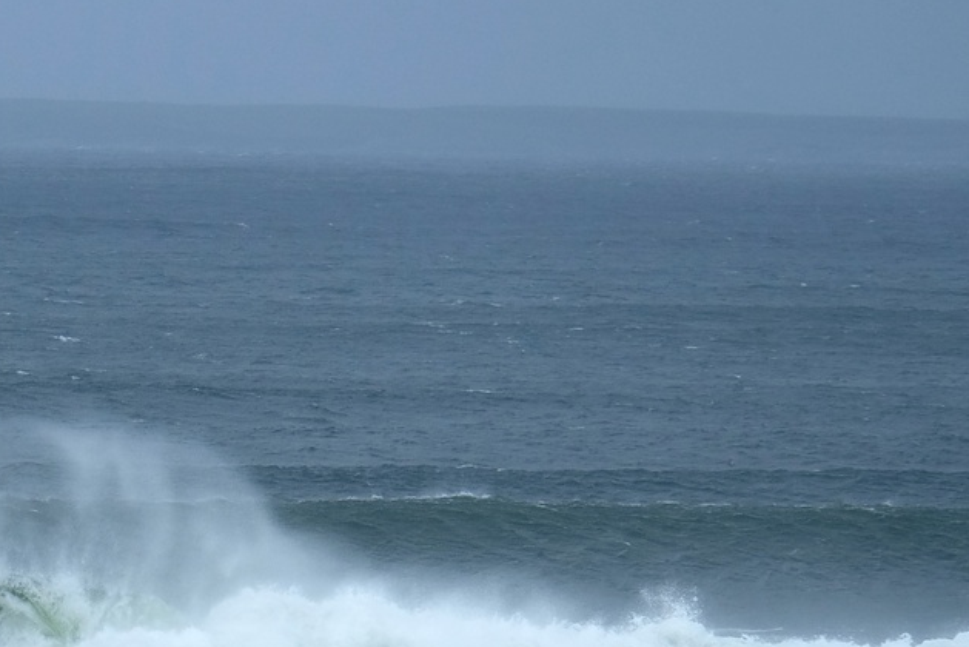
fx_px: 23616
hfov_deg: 2.3
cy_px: 541
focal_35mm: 877
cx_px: -116
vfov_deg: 1.6
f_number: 8
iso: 400
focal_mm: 230
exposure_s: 1/500
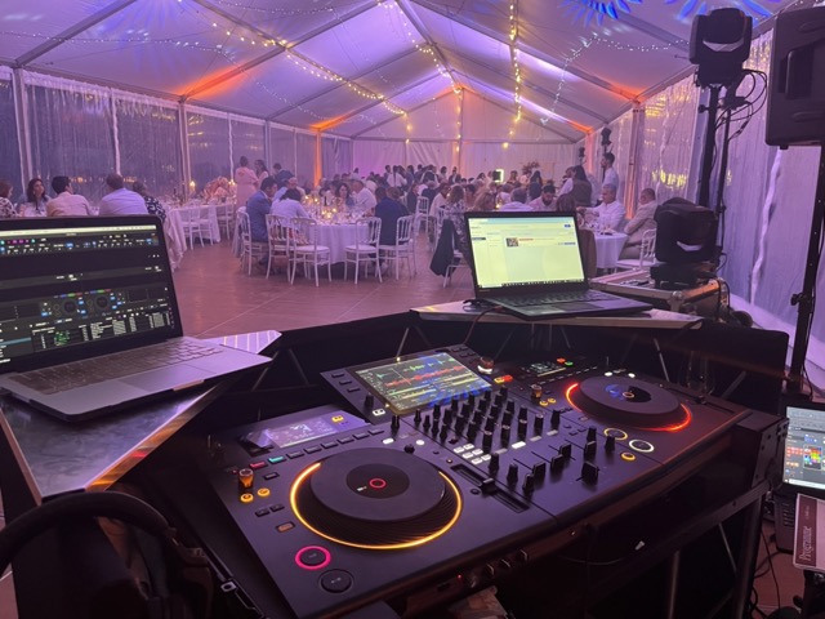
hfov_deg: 67.3
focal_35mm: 26
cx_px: 412
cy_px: 310
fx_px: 620
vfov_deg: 53.1
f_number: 1.6
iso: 500
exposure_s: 1/45
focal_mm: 5.1
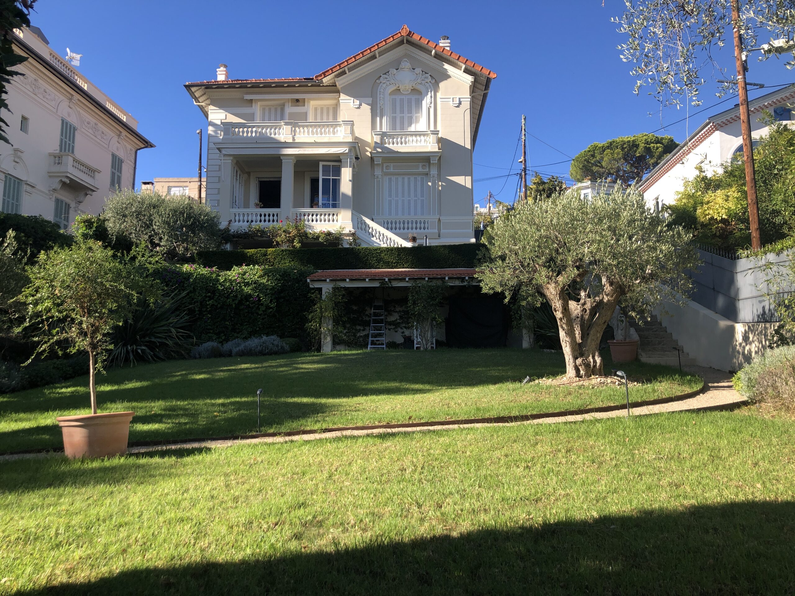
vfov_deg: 49.7
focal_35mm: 28
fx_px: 643
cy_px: 298
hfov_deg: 63.4
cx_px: 398
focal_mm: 3.99
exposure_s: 1/800
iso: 20
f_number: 1.8
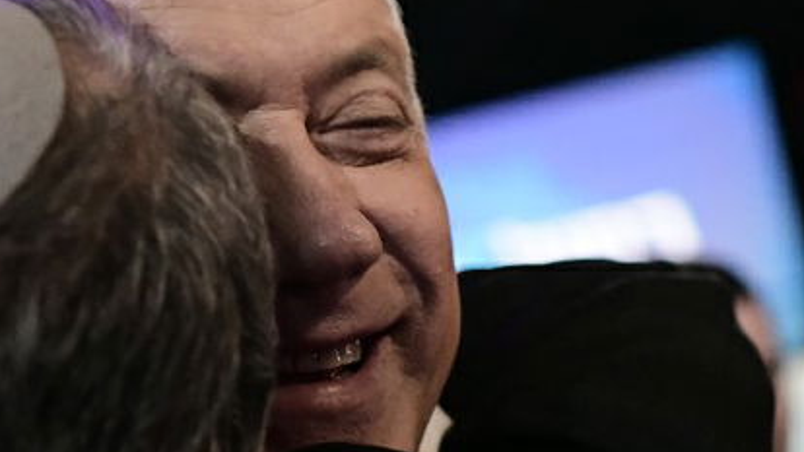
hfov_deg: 17.3
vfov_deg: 9.7
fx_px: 2644
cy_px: 385
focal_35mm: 124
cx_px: 303
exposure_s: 1/1250
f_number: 2.8
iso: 8000
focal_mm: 35
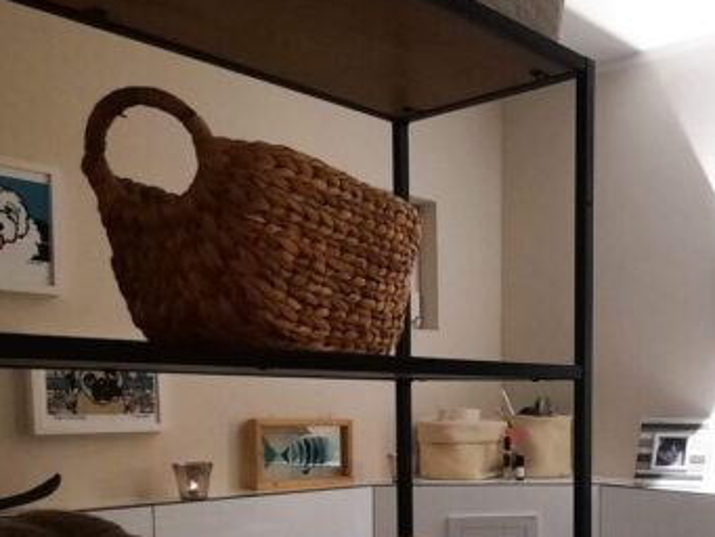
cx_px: 700
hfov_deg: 42.0
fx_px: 806
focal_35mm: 39
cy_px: 455
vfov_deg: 35.2
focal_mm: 1.74
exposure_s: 1/25
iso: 250
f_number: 2.2
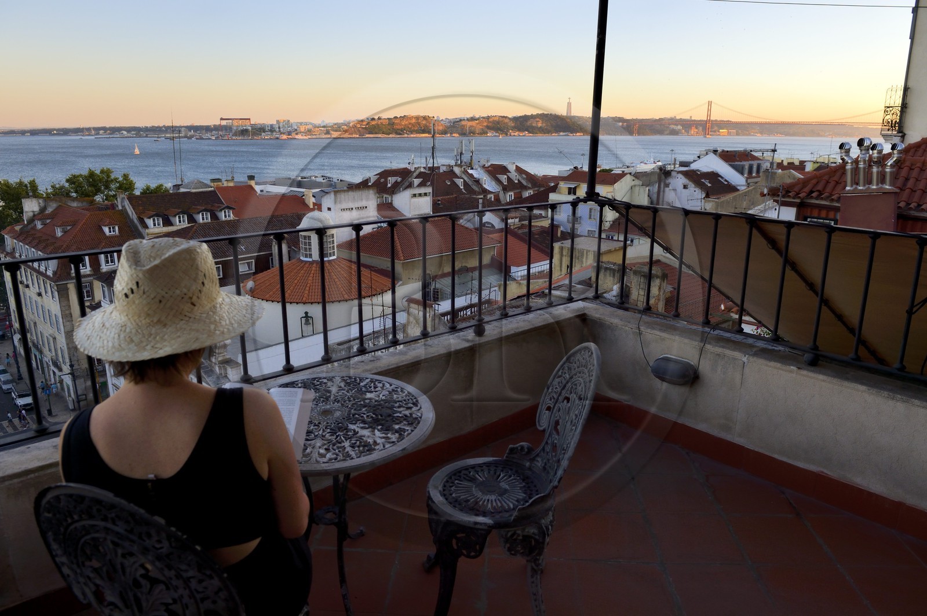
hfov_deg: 73.8
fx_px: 617
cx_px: 464
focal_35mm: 24
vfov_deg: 53.1
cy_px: 308
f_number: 8
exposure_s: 1/200
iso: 400
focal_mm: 24
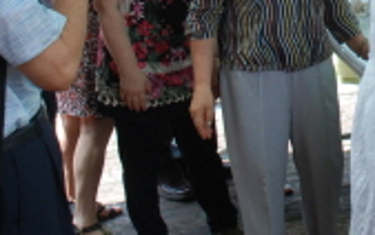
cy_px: -65
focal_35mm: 117
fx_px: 1197
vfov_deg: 11.0
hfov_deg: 16.6
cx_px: 519
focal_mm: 18
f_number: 8
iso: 200
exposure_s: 1/60
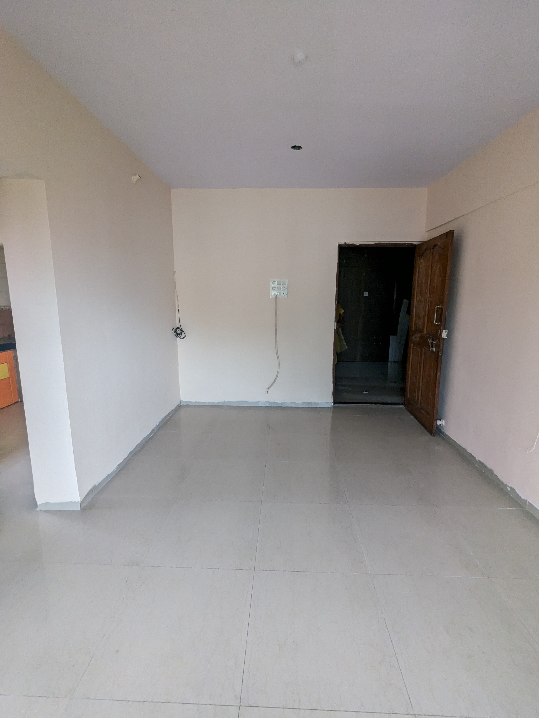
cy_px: 359
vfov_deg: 94.5
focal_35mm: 16
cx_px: 270
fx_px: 332
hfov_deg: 78.1
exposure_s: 1/100
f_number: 2.2
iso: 87
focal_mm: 2.35
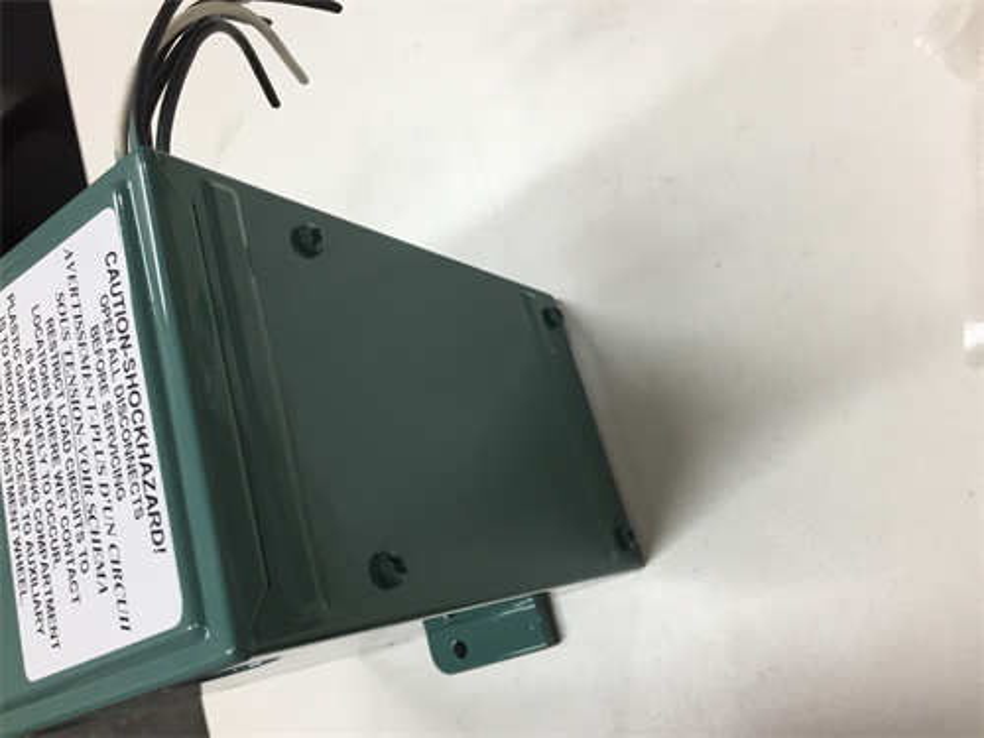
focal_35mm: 29
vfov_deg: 48.2
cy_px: 369
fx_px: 824
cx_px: 492
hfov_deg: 61.7
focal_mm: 4.15
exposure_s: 1/33
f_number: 2.2
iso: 50
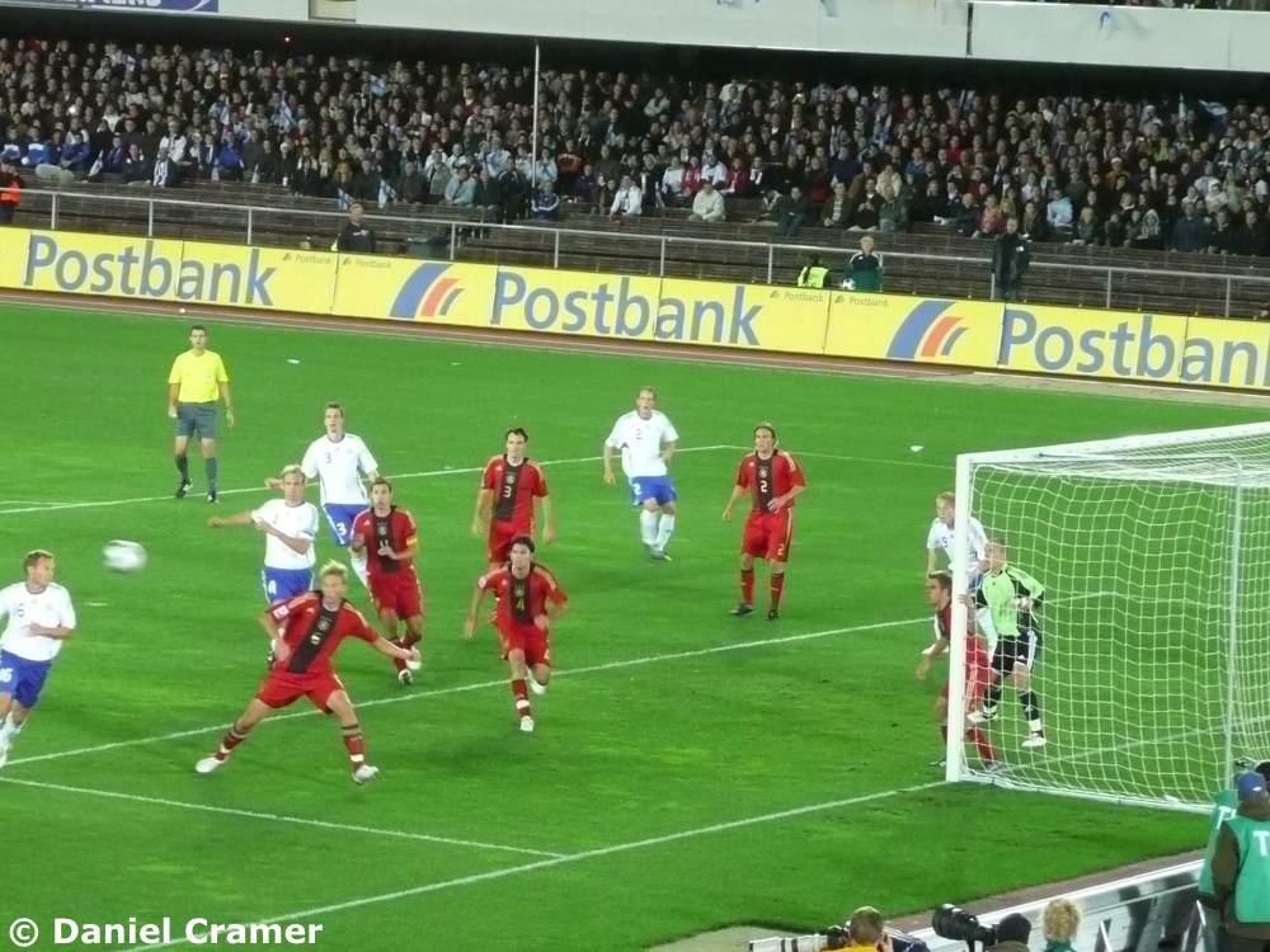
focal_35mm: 176
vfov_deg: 8.4
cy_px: 476
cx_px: 635
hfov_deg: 11.2
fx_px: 6457
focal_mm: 20.9
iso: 400
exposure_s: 1/60
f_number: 4.7
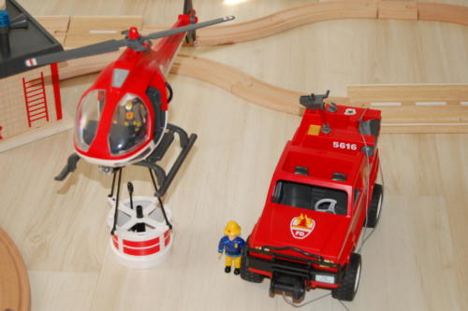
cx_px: 234
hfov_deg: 26.0
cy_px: 156
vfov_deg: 17.5
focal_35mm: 78
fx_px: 1014
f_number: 5.6
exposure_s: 1/60
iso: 400
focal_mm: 52
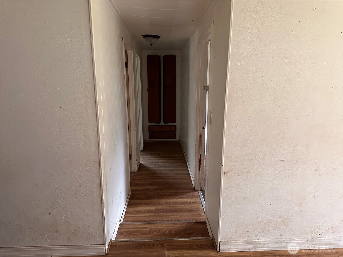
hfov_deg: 71.6
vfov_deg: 56.8
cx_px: 172
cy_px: 128
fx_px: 238
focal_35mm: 24
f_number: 1.78
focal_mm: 6.86
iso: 800
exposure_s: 1/60
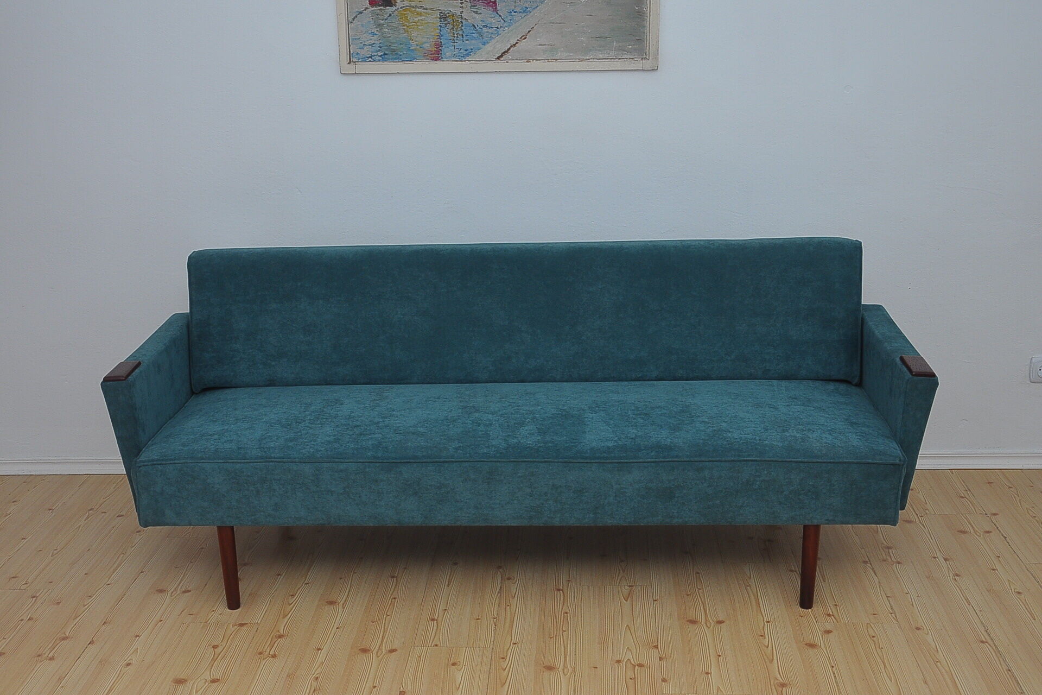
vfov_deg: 31.9
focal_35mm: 42
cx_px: 521
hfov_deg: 46.4
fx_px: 1216
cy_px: 348
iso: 320
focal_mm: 28
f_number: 5.6
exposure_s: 1/200
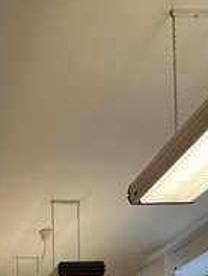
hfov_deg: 21.0
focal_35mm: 60
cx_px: -99
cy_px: 434
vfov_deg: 23.9
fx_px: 479
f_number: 2.2
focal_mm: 2.22
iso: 64
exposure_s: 1/100
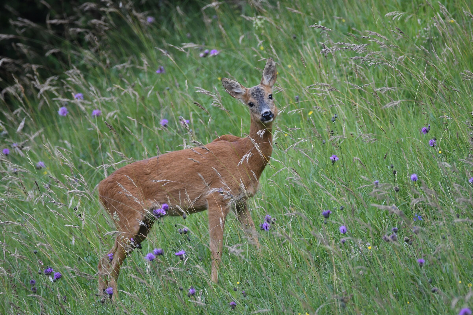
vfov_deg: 1.5
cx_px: 236
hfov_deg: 2.3
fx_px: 11824
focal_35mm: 900
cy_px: 158
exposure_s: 1/250
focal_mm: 600
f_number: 6.3
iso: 2500
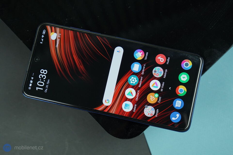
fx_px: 272
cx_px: 116
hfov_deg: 46.4
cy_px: 78
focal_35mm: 42
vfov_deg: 31.9
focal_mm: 42
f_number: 5.6
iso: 2000
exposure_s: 1/320
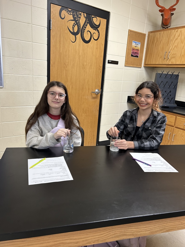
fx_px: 185
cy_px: 124
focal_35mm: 26
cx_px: 92
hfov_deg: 53.1
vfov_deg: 67.3
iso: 160
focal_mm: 5.7
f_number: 1.5
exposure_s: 1/60
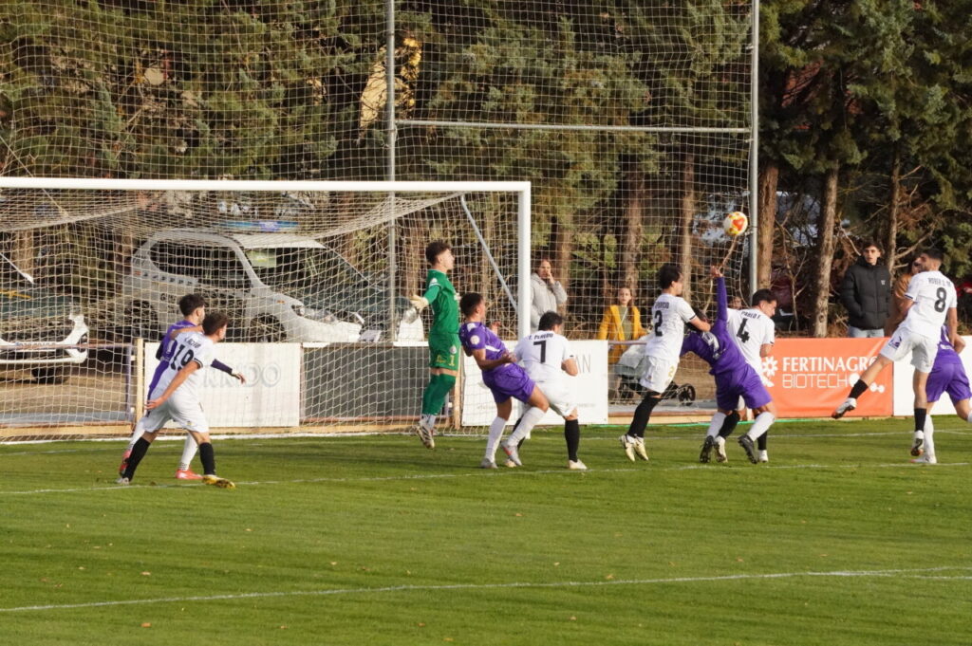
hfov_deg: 7.5
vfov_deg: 5.0
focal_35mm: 276
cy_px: 323
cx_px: 486
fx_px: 7446
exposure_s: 1/2500
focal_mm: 184
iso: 6400
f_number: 11
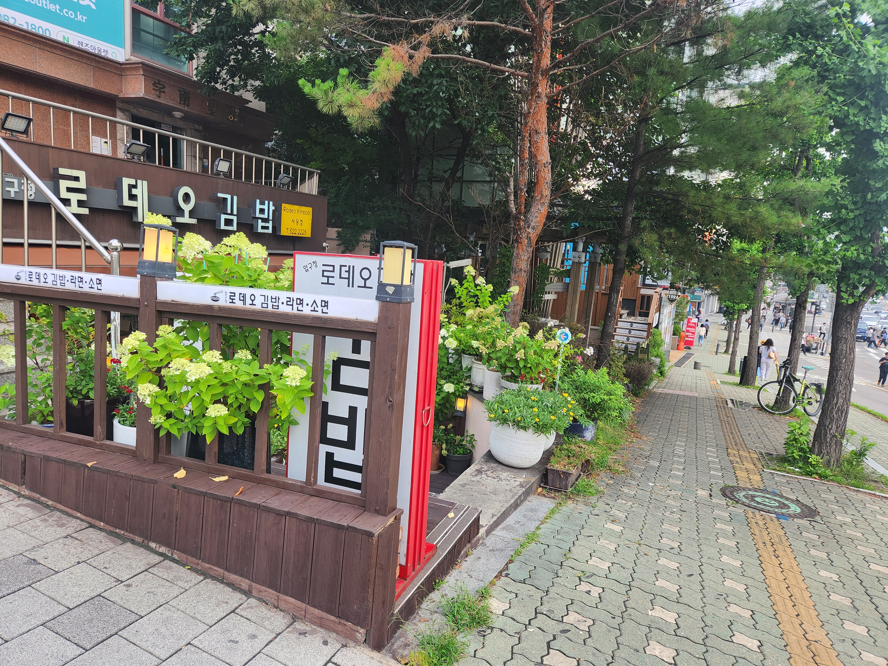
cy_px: 333
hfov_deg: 73.9
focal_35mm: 23
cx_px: 444
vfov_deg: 58.9
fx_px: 590
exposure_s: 1/180
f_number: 1.8
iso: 20
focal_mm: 5.4
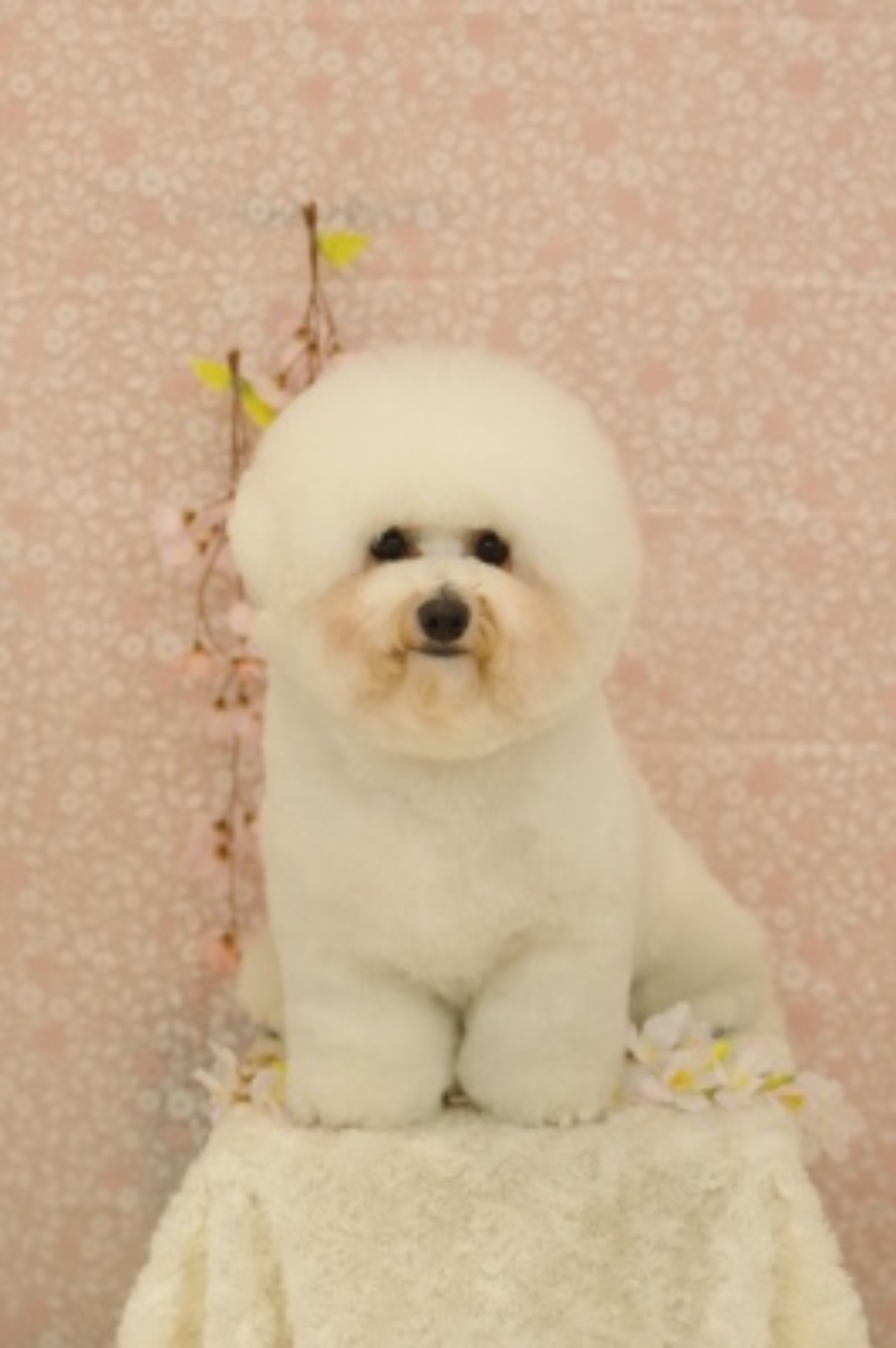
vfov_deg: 24.8
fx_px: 3066
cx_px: 448
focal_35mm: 82
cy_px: 674
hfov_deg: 16.6
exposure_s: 1/200
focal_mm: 55
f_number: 3.5
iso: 1250
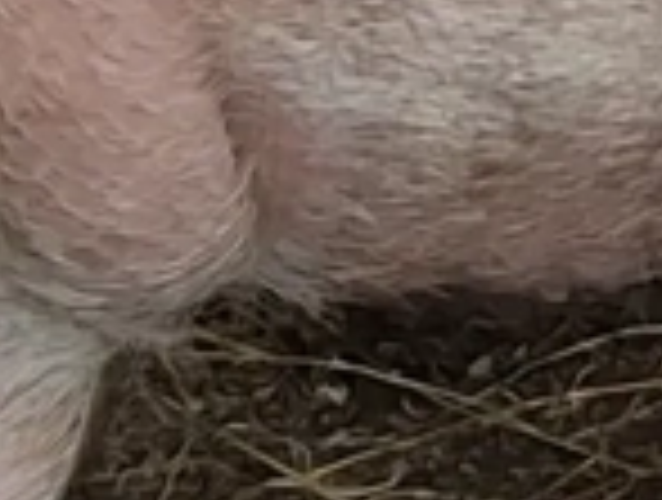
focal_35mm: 156
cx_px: 446
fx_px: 2991
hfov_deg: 12.6
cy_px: -162
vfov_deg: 9.4
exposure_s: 1/25
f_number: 1.8
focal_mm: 5.54
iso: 250
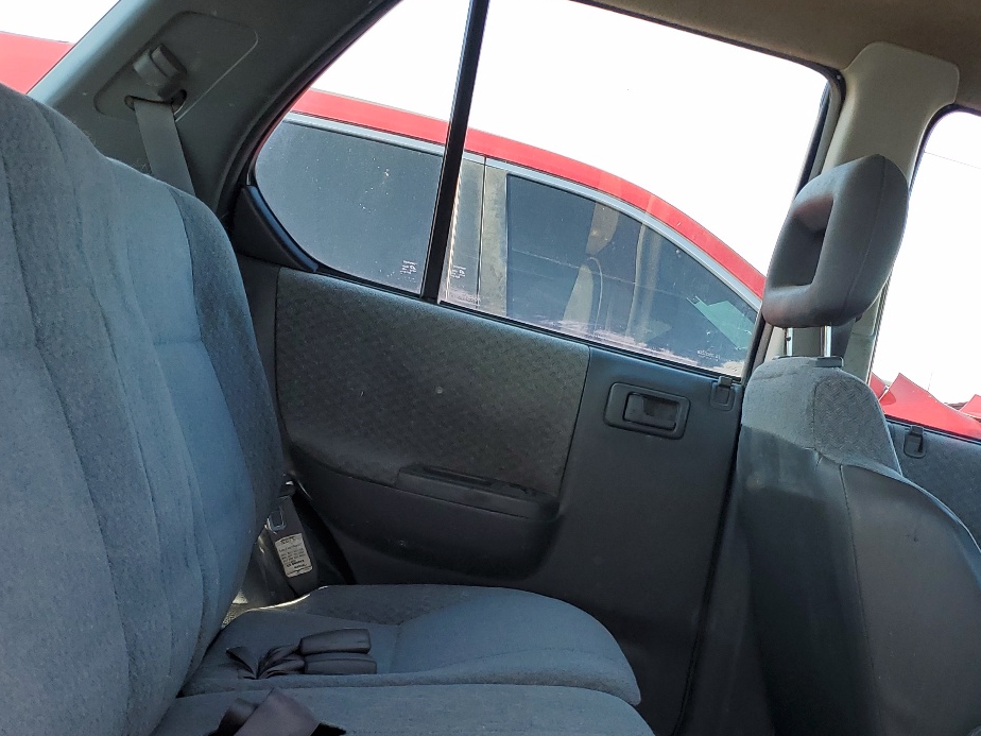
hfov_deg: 42.0
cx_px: 533
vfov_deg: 31.6
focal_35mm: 45
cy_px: 555
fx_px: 1275
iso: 50
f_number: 1.5
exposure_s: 1/455
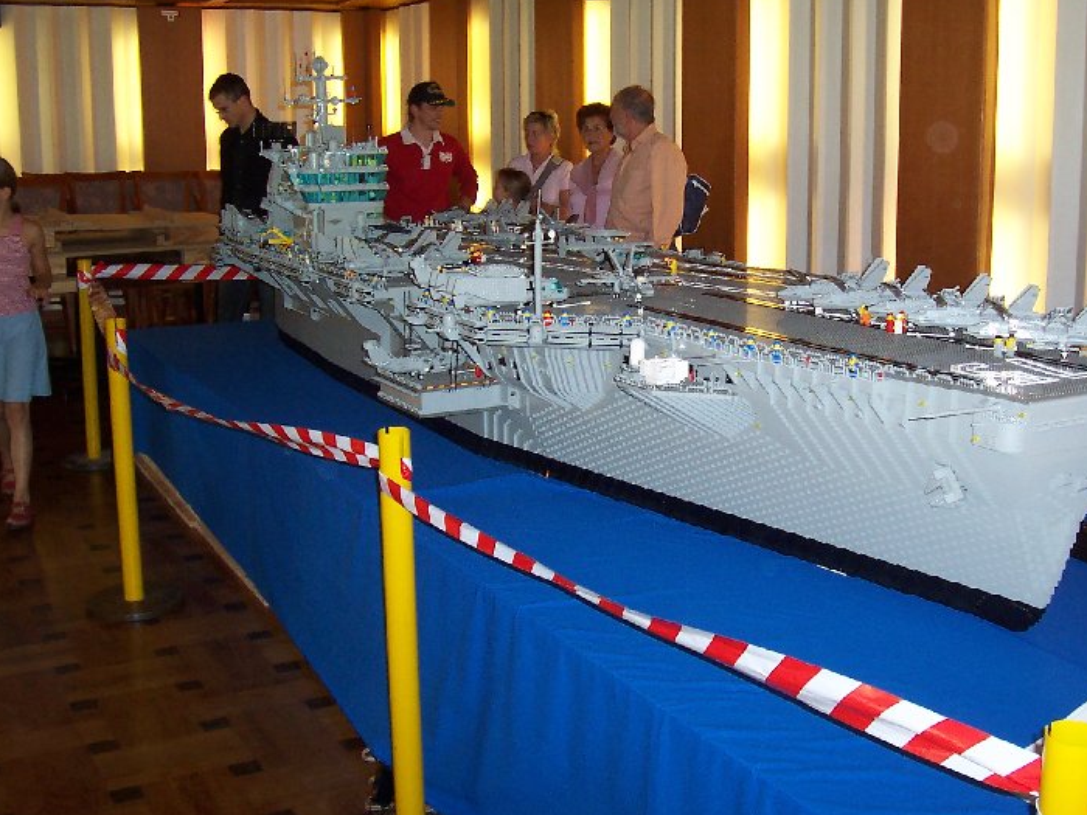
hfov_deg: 43.7
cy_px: 359
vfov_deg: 33.6
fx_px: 1350
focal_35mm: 43
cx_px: 622
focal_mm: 5.6
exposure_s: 1/60
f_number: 2.8
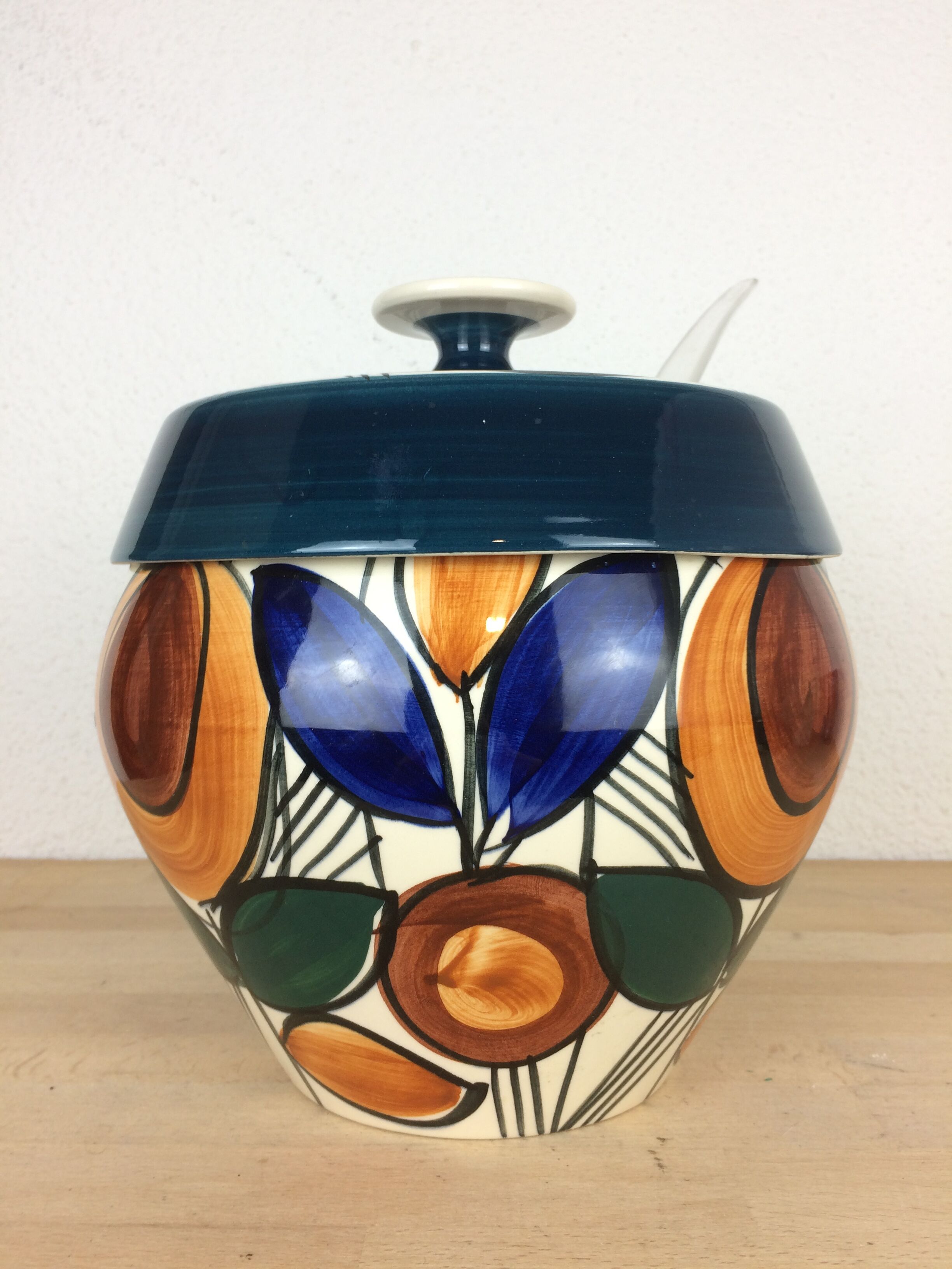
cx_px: 476
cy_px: 634
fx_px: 1063
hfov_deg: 48.2
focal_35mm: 29
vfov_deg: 61.7
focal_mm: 4.15
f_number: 2.2
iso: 40
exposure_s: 1/50
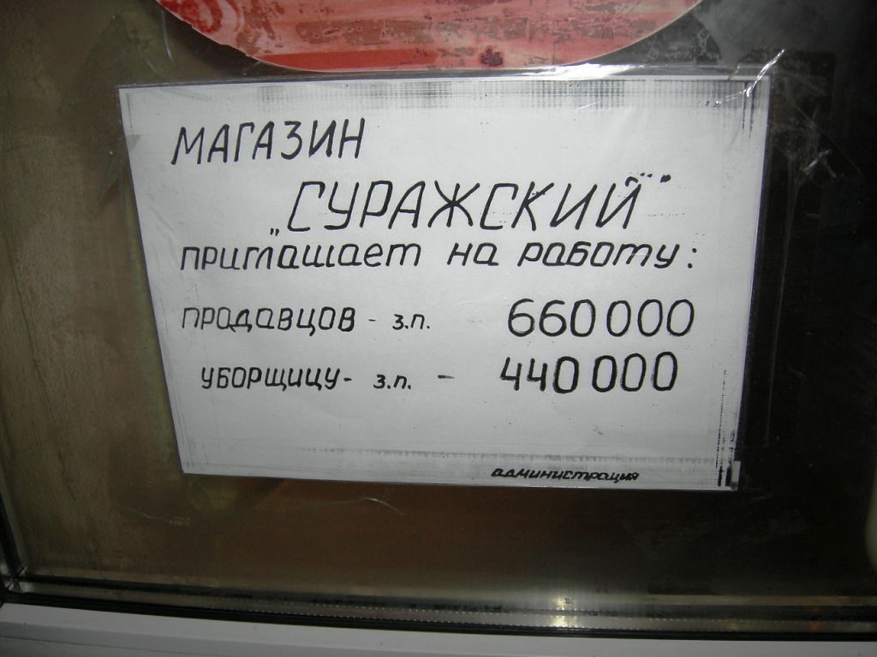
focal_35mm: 36
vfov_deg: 39.7
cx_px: 438
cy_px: 328
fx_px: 912
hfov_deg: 51.4
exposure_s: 1/60.1
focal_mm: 7.5
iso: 64
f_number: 2.7
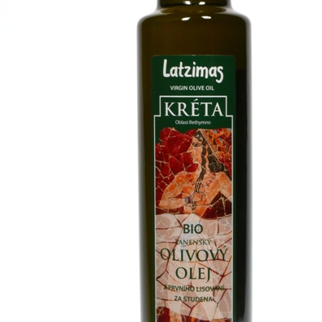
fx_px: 979
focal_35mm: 93
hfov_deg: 18.7
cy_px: 155
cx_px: 194
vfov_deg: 18.7
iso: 800
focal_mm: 24.5
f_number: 16
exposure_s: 1/50
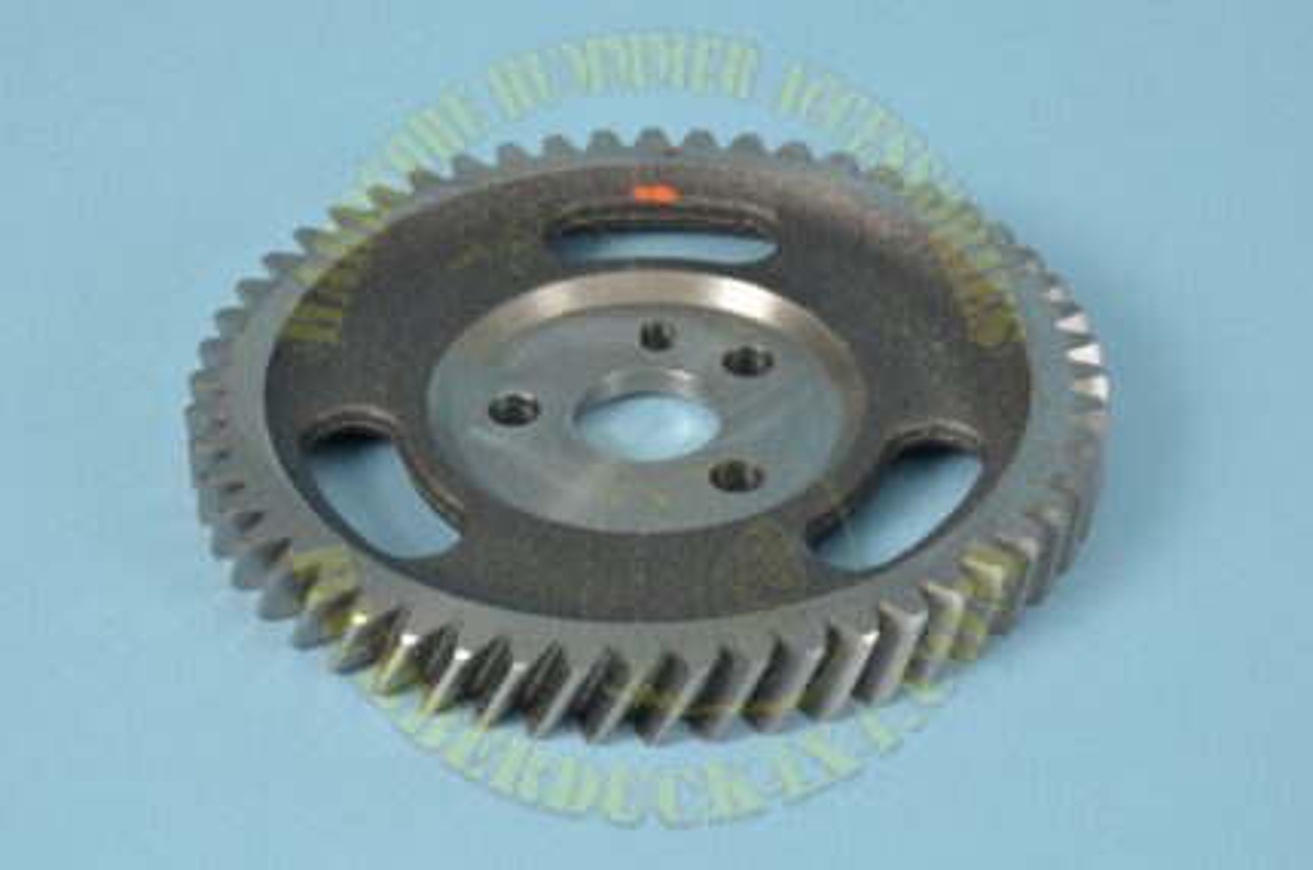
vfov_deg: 12.1
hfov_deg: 18.2
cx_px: 656
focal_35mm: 112
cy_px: 435
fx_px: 4095
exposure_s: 3
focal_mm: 75
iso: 100
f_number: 20
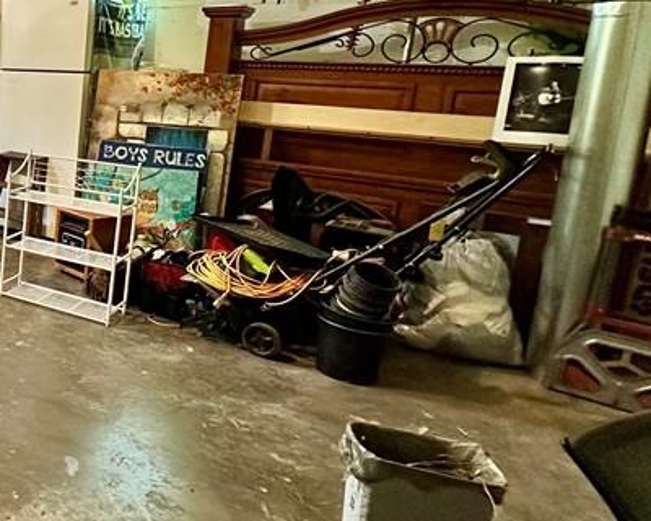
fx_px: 674
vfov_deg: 41.4
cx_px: -169
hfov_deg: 36.5
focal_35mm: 35
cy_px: 155
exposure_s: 1/60
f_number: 2.2
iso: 640
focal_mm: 2.22
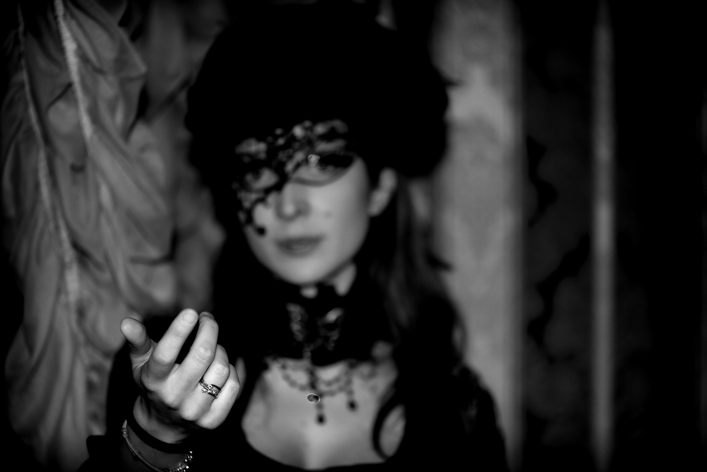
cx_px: 354
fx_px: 2064
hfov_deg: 19.4
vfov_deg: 13.1
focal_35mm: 105
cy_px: 236
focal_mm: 105
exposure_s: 1/2000
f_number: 3
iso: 100
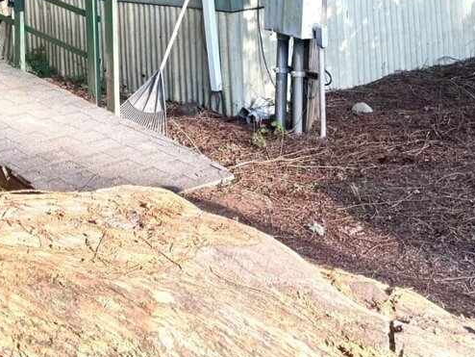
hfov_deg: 27.9
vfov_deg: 19.9
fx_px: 934
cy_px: -103
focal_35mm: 68
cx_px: 92
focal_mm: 6.76
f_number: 1.78
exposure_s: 1/488
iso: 80
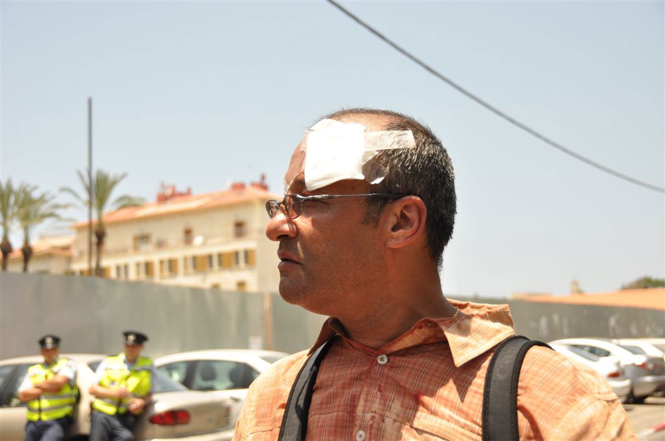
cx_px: 332
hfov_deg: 37.9
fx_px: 969
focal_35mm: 52
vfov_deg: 25.7
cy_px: 220
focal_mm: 35
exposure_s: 1/1600
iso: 400
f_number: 4.2
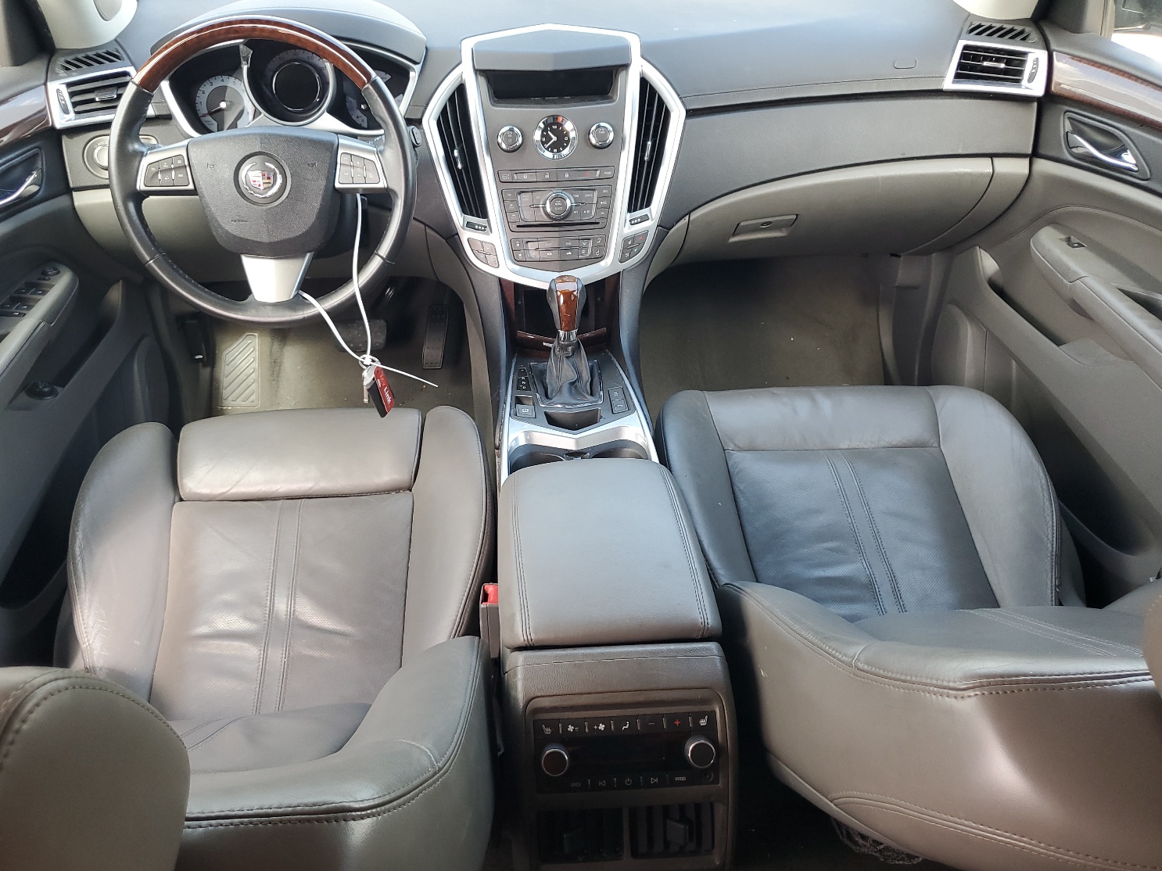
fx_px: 940
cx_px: 549
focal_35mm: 28
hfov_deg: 63.4
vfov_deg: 49.7
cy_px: 441
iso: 65
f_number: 1.5
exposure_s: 1/120
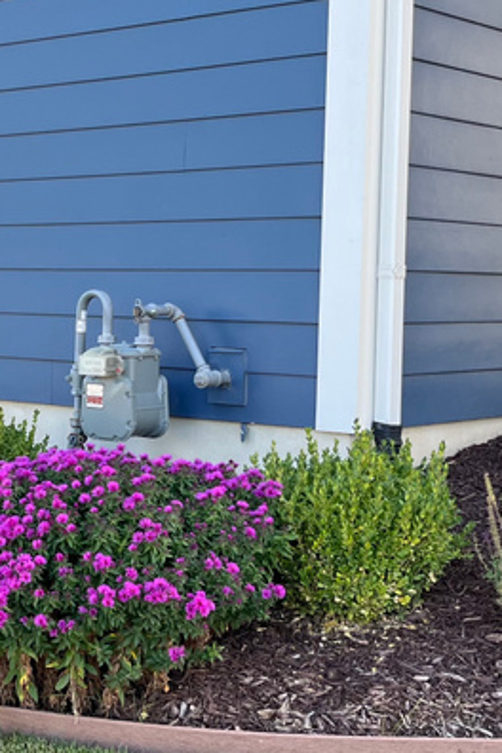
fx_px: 1464
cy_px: 376
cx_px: 51
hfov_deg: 19.1
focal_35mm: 70
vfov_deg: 28.8
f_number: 1.6
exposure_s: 1/280
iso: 40
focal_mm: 5.1
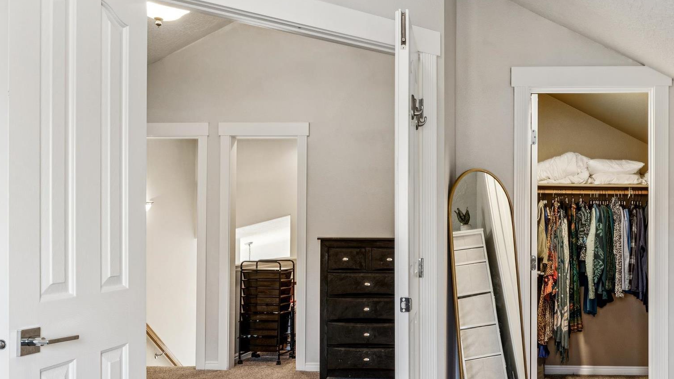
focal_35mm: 35
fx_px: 634
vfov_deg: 33.1
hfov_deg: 53.7
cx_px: 496
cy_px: 237
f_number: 13
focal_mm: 16.7
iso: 400
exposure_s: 1/2
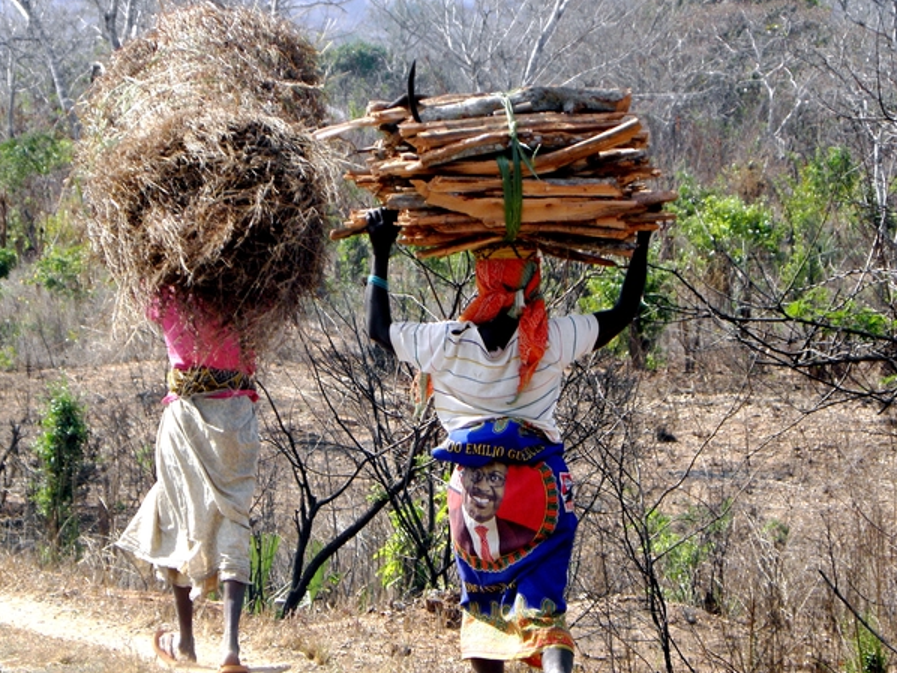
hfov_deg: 5.3
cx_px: 424
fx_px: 9669
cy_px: 390
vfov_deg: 4.0
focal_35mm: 373
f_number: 4.5
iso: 80
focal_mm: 49.7
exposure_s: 1/250
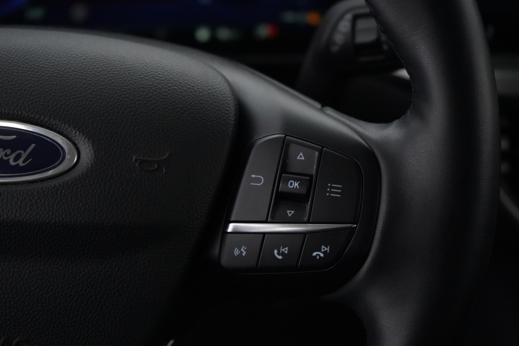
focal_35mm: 70
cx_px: 260
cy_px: 173
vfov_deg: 19.5
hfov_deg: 28.8
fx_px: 1009
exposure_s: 1/80
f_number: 5.6
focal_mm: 70
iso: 12800
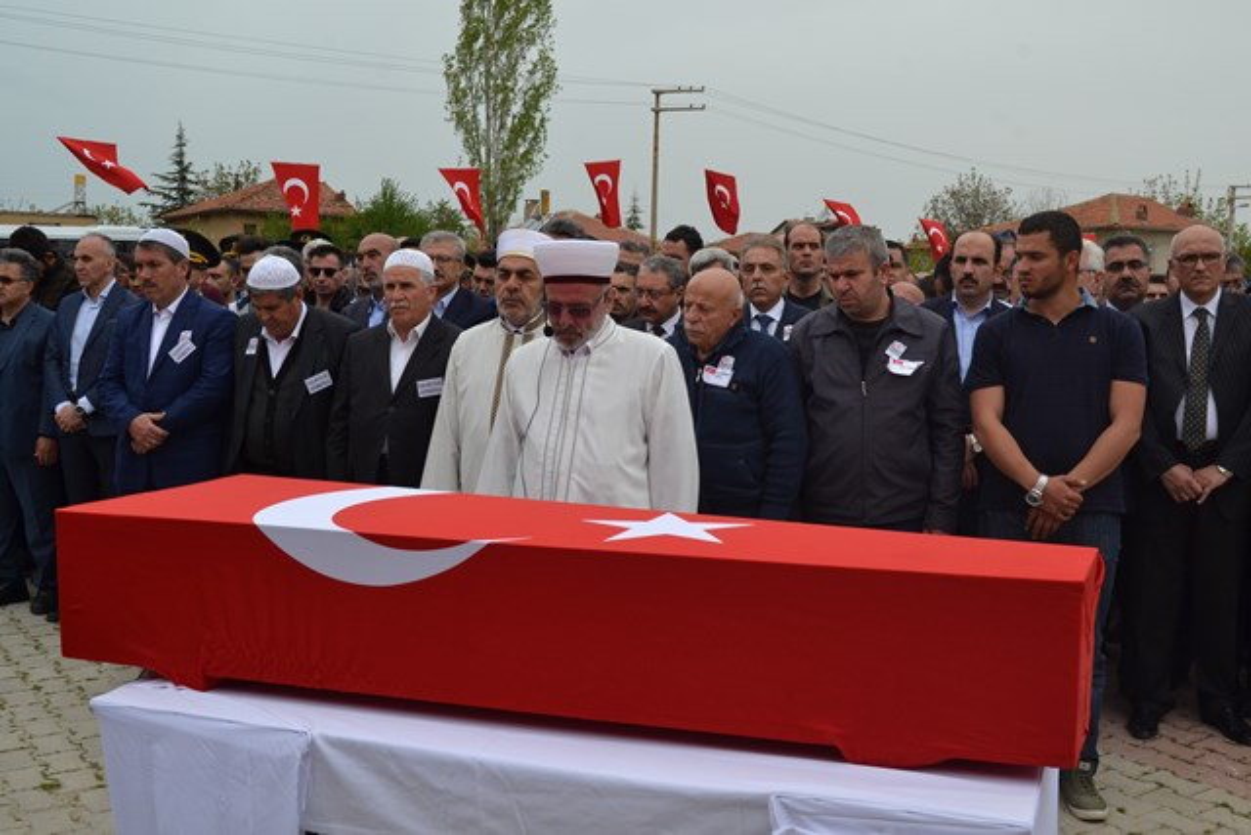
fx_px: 1355
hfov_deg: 49.5
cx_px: 626
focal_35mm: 39
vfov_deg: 34.2
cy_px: 418
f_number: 10
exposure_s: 1/400
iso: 800
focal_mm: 26
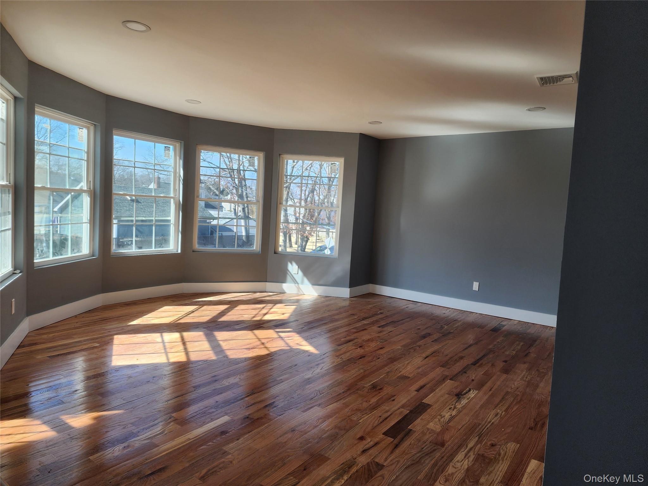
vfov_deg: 58.9
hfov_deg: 73.9
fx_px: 431
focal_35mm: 23
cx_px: 324
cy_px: 243
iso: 25
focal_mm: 6.4
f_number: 1.8
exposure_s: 1/180
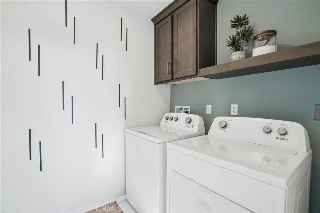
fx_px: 142
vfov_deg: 73.7
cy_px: 106
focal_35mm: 16
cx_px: 160
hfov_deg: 96.8
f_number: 7.1
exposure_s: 1/30
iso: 160
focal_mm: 16
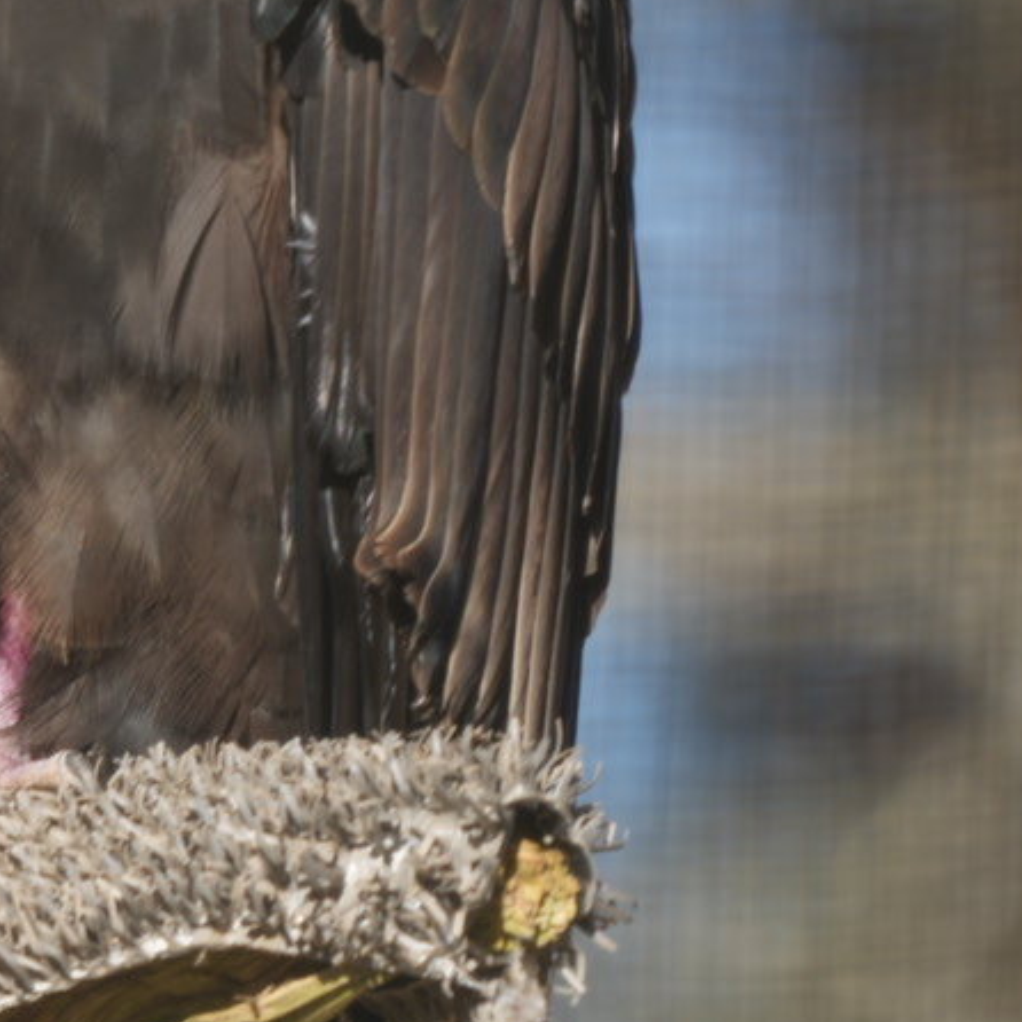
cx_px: -135
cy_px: -73
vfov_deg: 0.9
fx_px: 61694
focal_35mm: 1847
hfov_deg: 0.9
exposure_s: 1/400
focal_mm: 600
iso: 160
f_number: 6.3
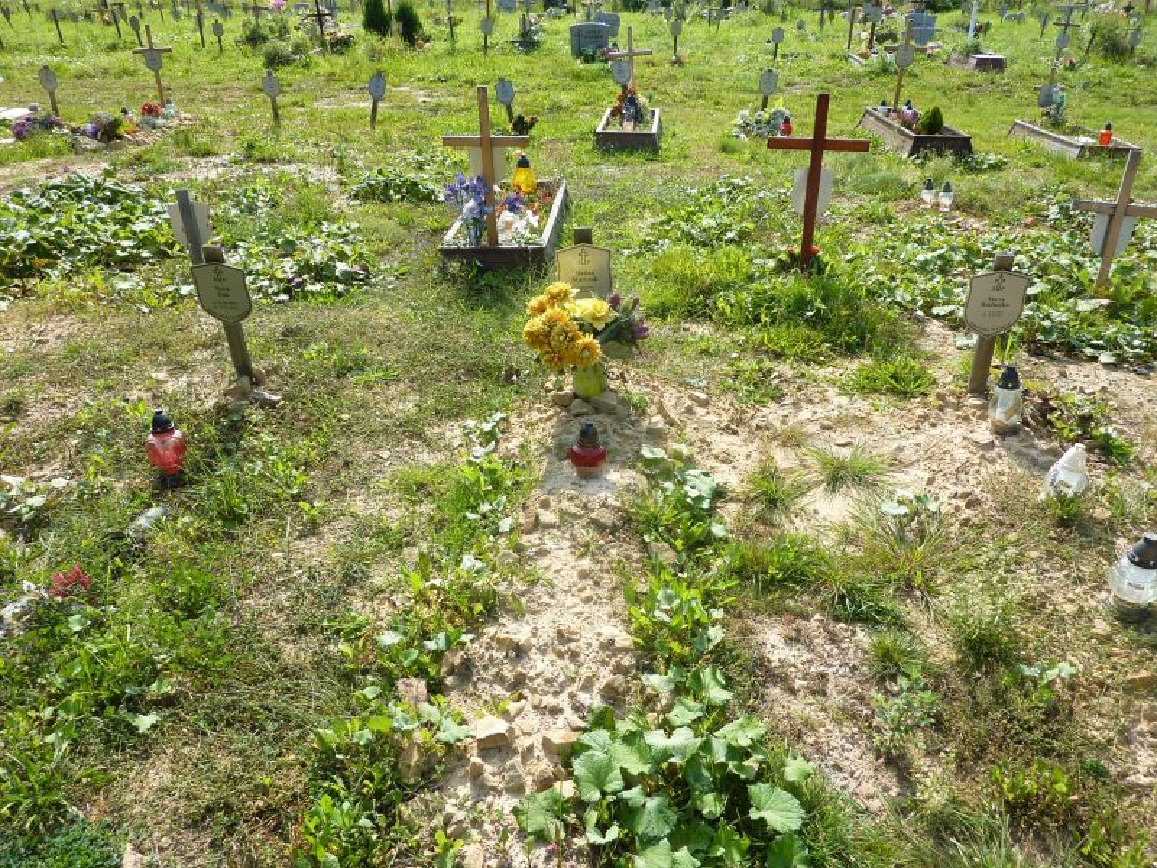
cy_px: 434
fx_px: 836
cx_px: 578
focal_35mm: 25
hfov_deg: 69.4
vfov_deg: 54.9
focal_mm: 4.1
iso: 80
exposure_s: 1/250
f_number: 4
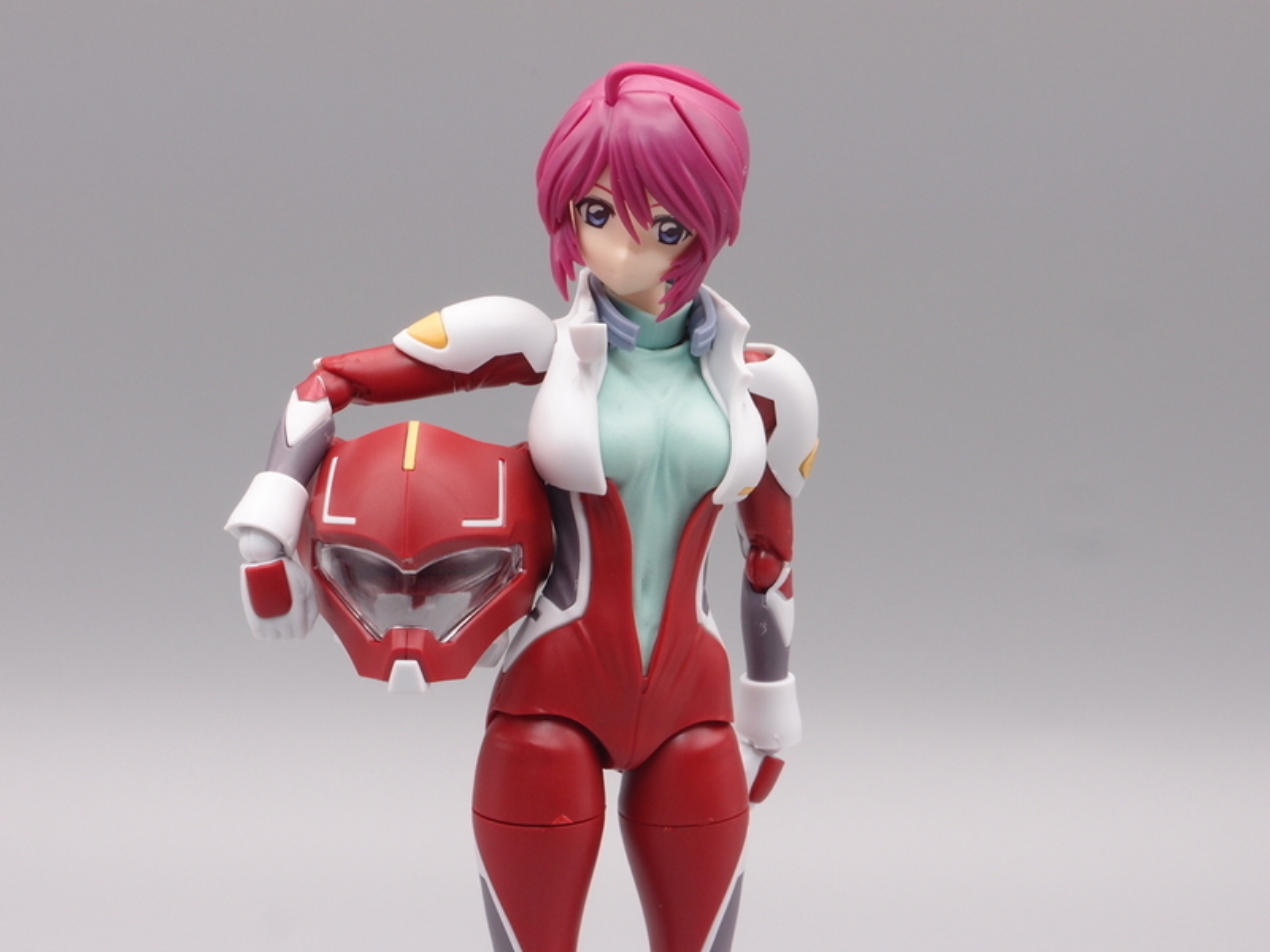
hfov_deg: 21.3
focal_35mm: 92
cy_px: 476
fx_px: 3375
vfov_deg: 16.1
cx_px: 635
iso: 100
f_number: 8
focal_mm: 19.84
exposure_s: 1/4
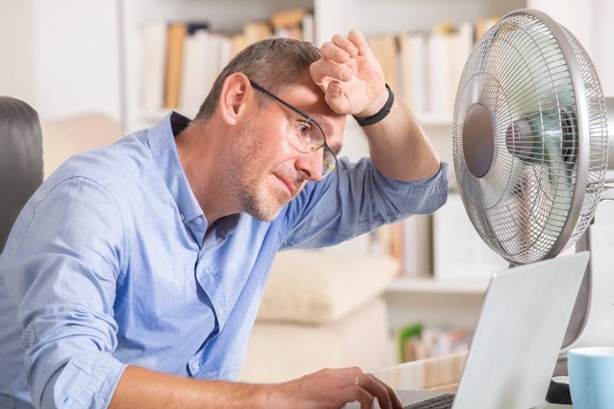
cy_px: 204
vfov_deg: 6.9
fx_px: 3411
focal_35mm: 200
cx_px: 307
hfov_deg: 10.3
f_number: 5.6
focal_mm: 200
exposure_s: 1/200
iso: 160
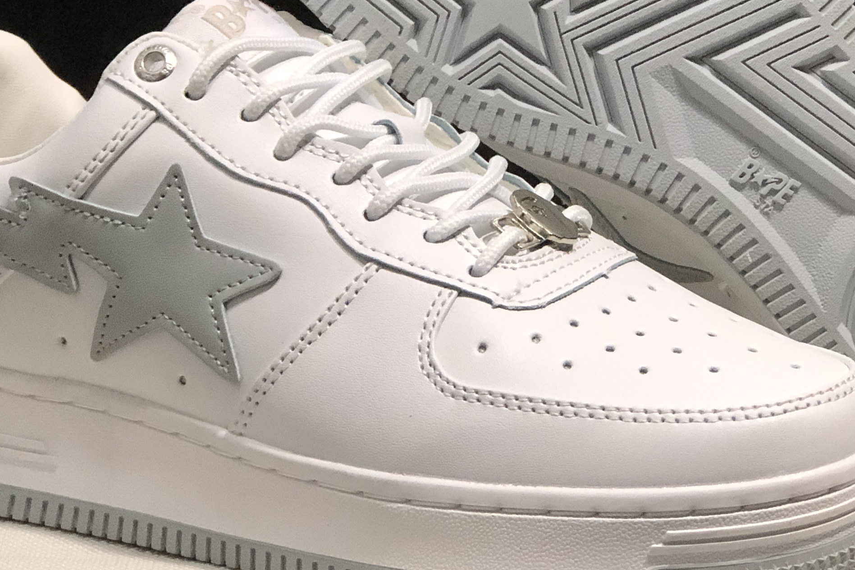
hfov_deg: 16.3
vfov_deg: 10.8
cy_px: 40
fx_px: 2993
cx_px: 501
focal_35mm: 126
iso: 64
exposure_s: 1/30
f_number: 2.8
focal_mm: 6.6
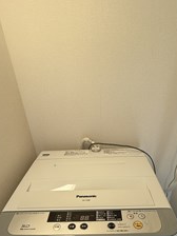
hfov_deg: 54.8
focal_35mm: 25
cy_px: 176
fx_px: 170
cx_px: 98
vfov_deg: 65.3
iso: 80
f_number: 2.2
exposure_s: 1/100
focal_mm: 2.22
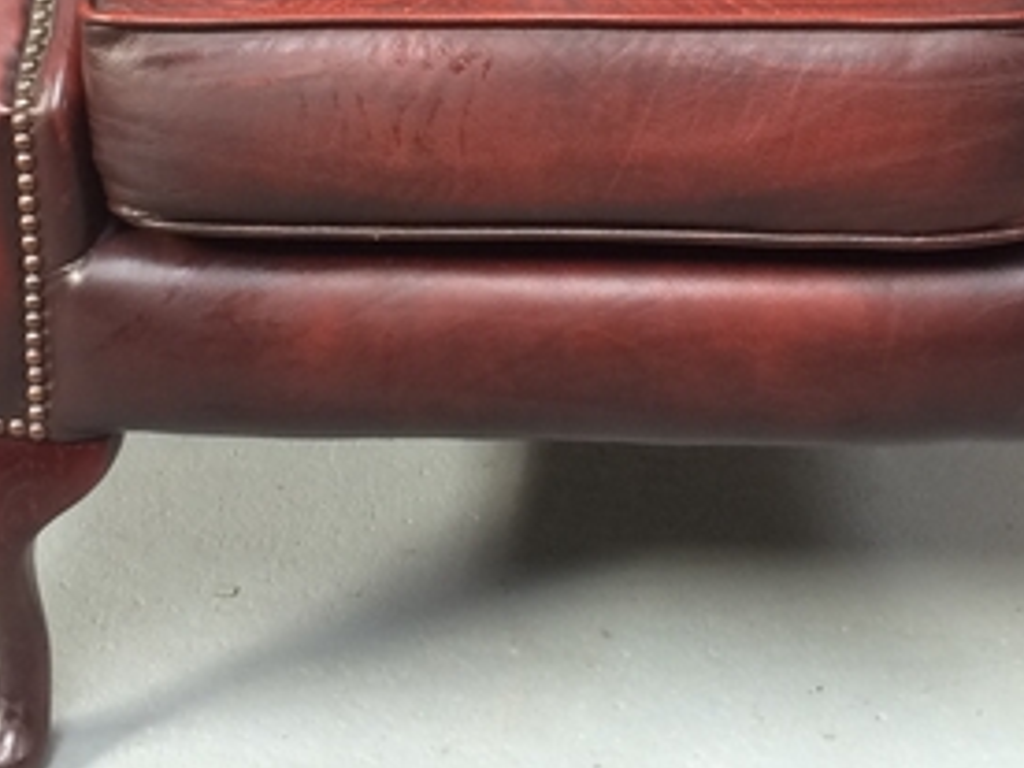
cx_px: 597
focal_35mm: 84
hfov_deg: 23.3
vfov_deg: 16.8
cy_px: -174
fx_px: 2485
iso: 100
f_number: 2.2
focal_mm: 4.15
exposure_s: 1/33
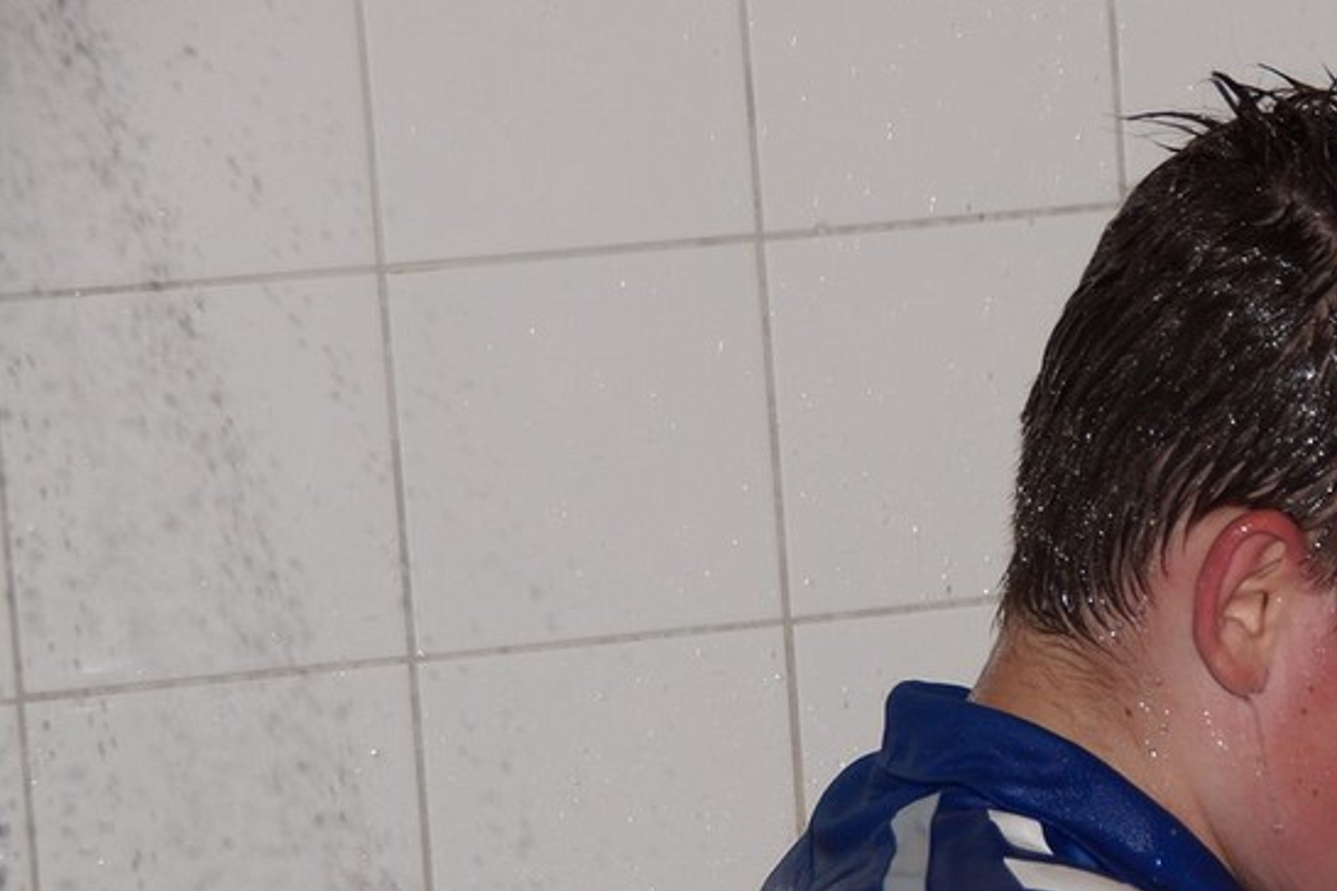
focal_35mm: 253
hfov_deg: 8.1
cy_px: 700
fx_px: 9395
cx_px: 1212
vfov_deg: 5.4
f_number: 5.6
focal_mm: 90
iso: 160
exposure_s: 1/200
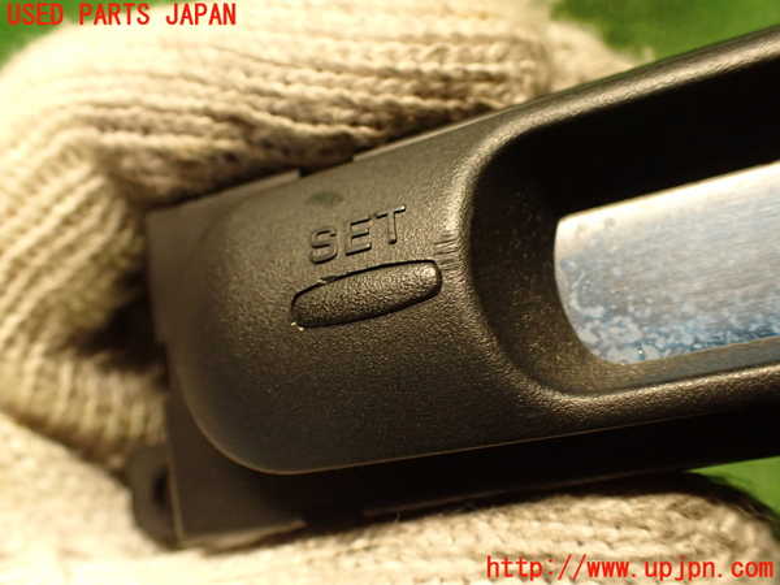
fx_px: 721
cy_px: 292
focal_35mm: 32
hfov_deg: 56.8
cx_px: 390
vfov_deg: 44.2
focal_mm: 5.79
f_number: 2.4
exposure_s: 1/30
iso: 640
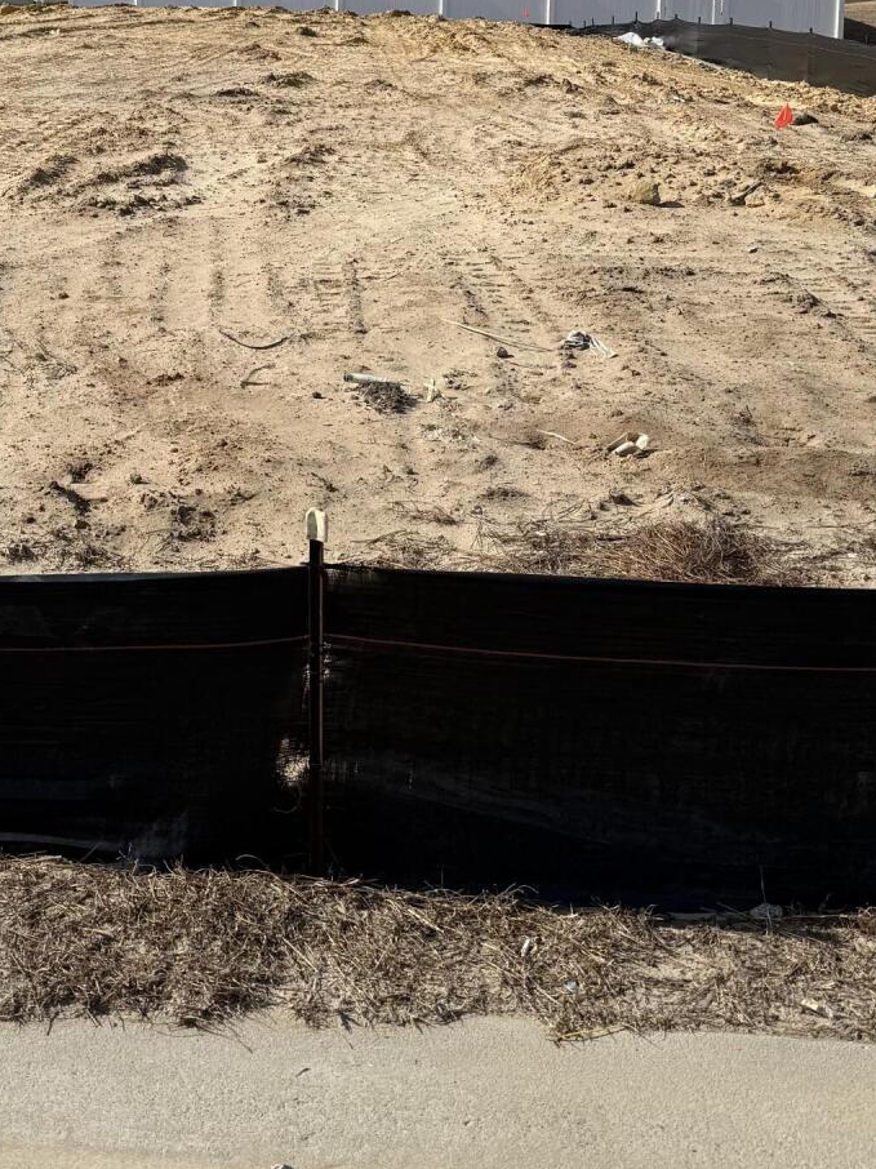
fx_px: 1789
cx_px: 165
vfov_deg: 34.6
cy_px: 172
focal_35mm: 53
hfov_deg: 26.9
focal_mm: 6.76
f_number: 1.78
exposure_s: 1/7353
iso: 80
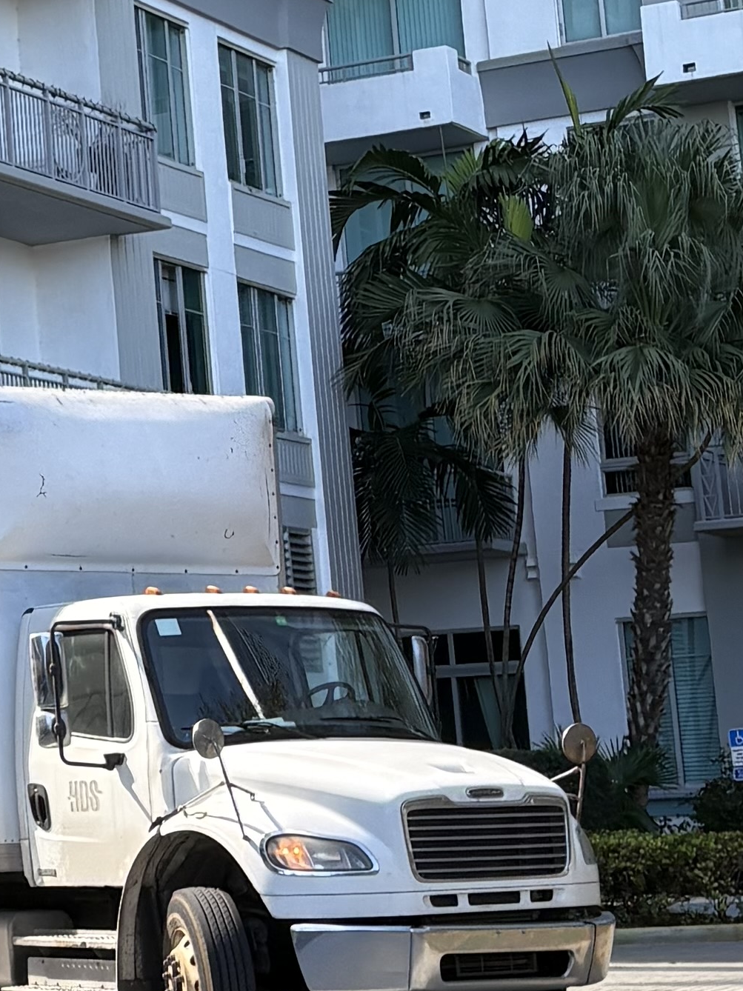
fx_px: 3178
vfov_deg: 17.7
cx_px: -519
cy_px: 308
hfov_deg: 12.4
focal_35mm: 111
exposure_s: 1/566
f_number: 1.6
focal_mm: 5.96
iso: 50
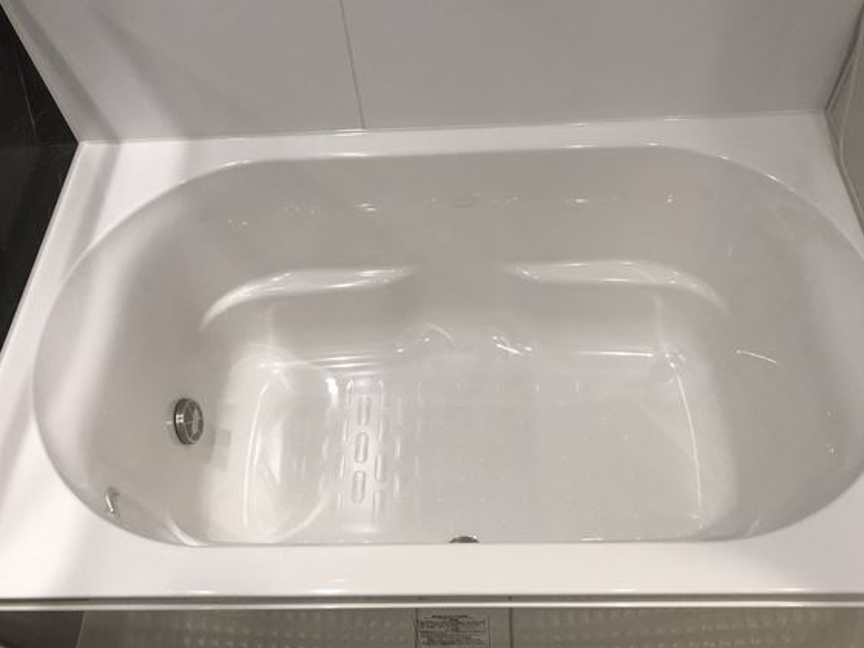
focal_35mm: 32
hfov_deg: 56.8
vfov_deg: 44.1
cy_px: 346
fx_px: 799
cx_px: 443
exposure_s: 1/33
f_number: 1.8
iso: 40
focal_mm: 3.99
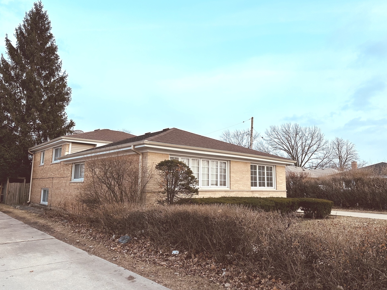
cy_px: 143
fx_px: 280
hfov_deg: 69.4
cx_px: 201
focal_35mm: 25
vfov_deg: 54.9
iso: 80
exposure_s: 1/431
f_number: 1.78
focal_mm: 6.86
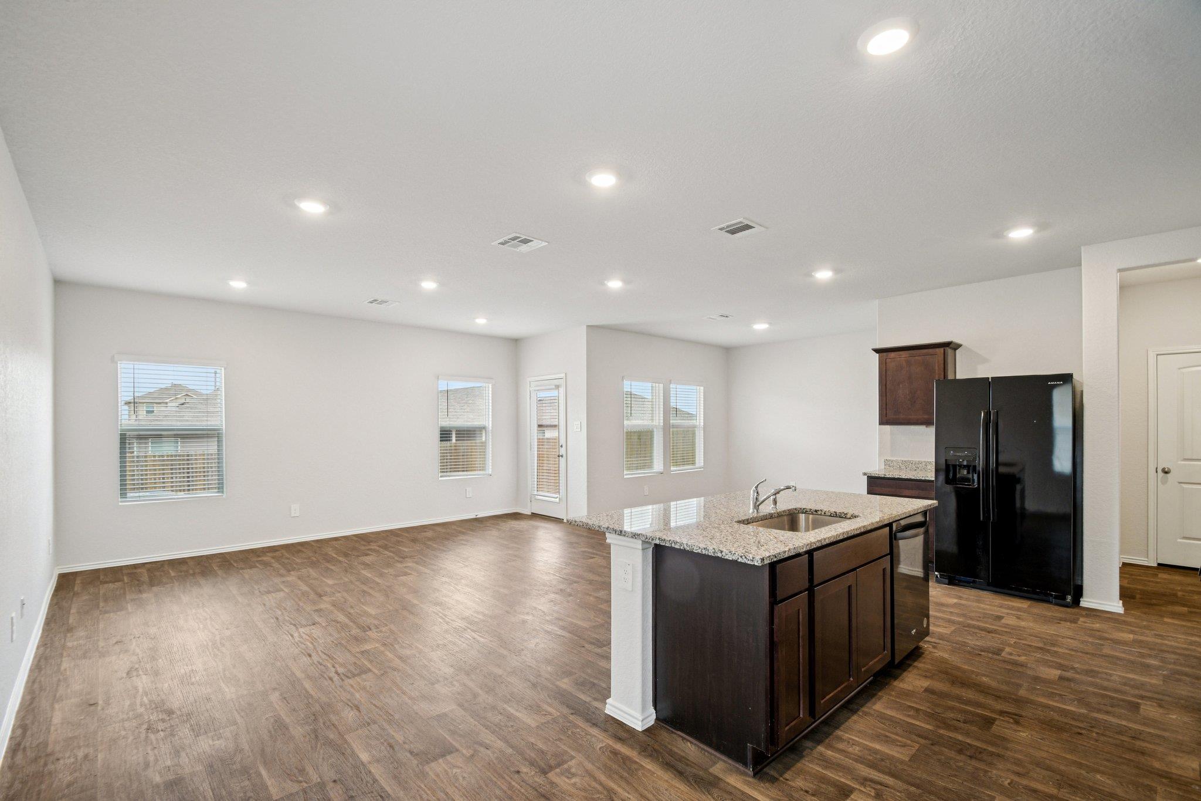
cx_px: 600
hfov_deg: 100.4
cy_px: 400
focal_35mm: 15
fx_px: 500
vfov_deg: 77.3
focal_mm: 10
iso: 400
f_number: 8
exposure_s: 1/10
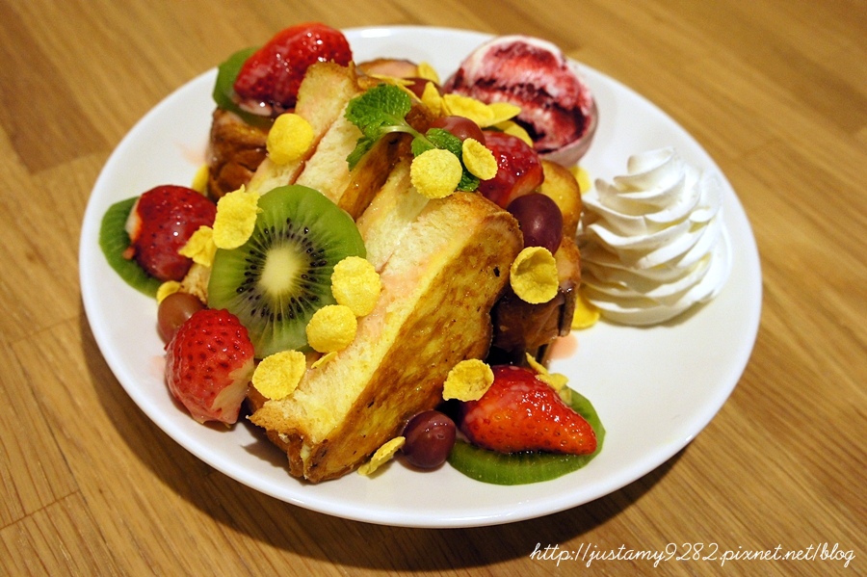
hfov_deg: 55.1
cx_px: 434
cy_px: 288
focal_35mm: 34
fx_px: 830
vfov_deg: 38.3
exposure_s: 1/30
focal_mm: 23
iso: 1600
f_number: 5.6
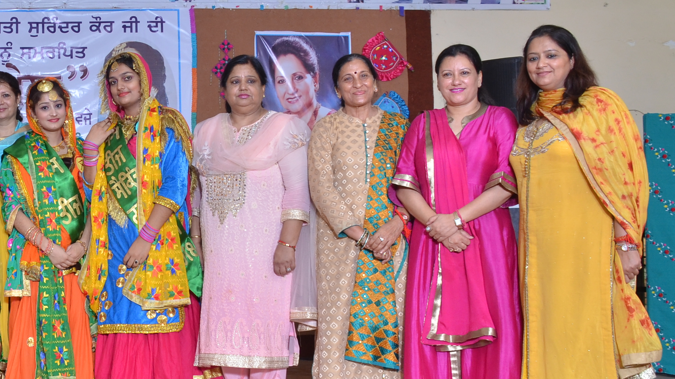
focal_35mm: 62
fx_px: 1110
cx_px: 47
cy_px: 198
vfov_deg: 19.4
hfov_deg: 31.9
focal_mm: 20
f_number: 7.1
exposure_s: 1/125
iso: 400
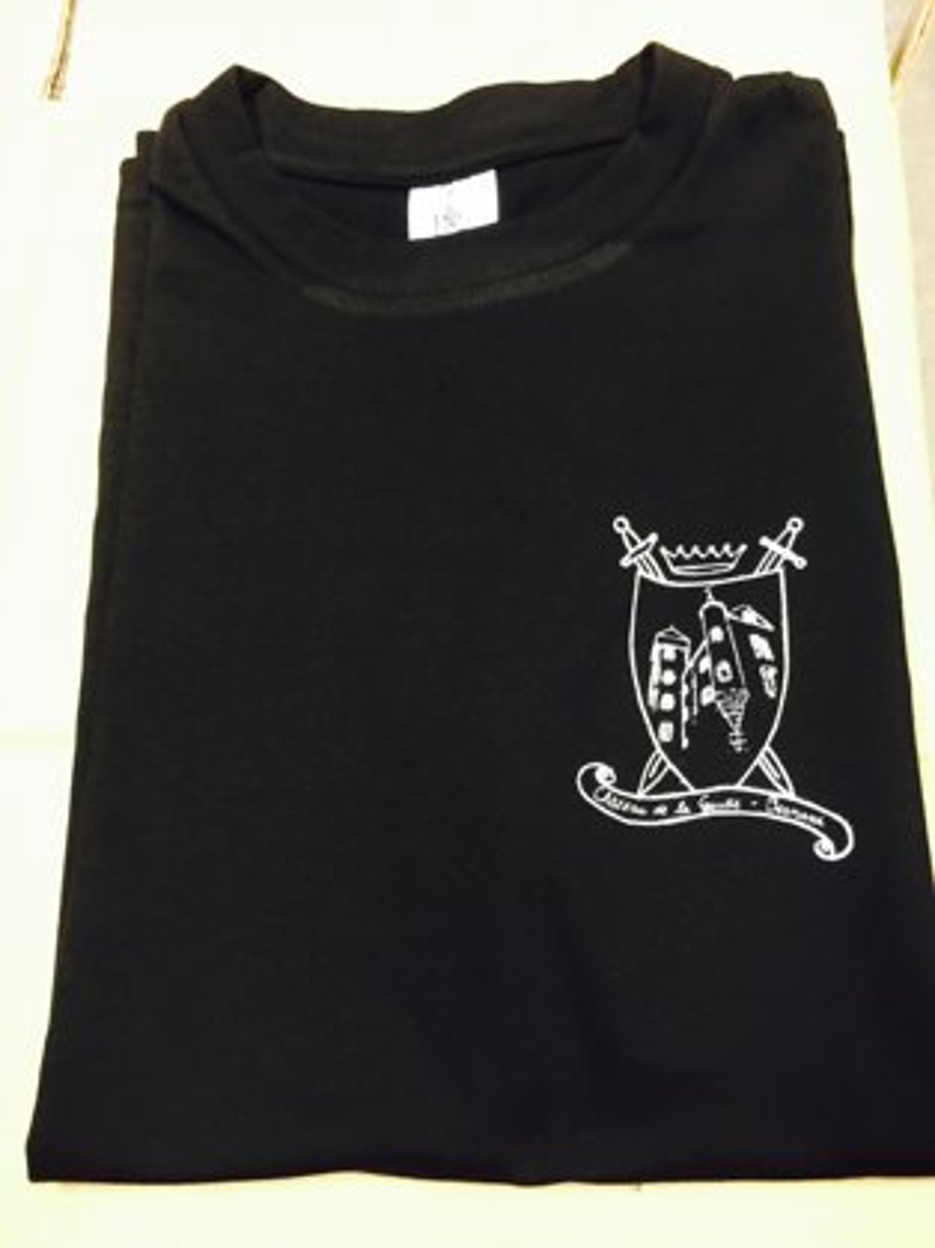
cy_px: 624
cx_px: 468
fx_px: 1045
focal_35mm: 29
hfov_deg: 48.2
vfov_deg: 61.7
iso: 125
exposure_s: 1/10
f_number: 2.2
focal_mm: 4.15
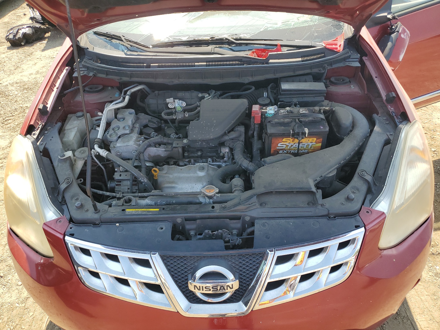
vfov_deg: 53.1
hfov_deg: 67.3
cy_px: 165
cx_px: 220
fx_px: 330
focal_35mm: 26
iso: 50
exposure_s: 1/714
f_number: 1.5
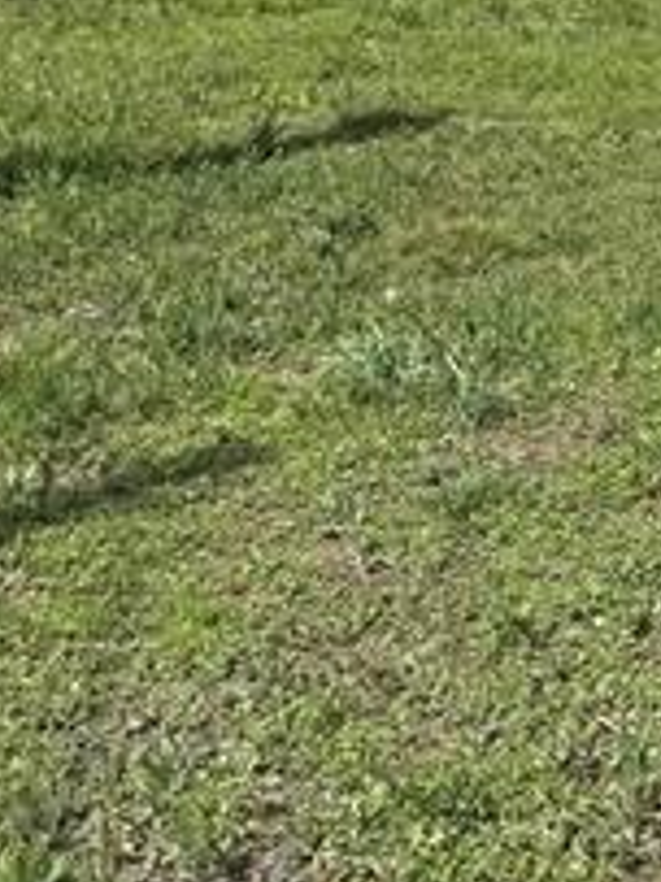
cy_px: -600
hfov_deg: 15.0
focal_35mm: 91
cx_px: 1013
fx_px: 2319
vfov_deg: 18.1
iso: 80
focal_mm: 6.76
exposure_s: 1/5714
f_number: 1.78
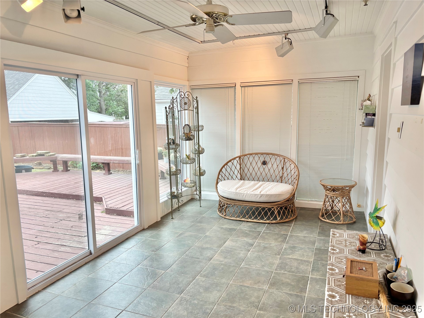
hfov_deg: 67.3
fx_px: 318
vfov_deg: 53.1
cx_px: 212
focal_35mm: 26
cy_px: 159
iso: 100
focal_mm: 5.96
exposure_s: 1/120
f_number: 1.6
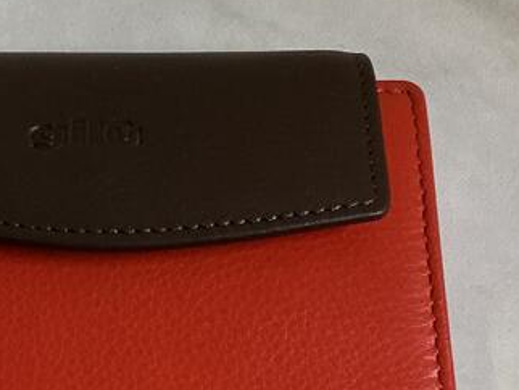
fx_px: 1215
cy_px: 265
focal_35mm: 81
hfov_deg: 23.6
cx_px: 76
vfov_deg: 18.2
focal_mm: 3
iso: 160
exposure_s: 1/50
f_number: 1.8
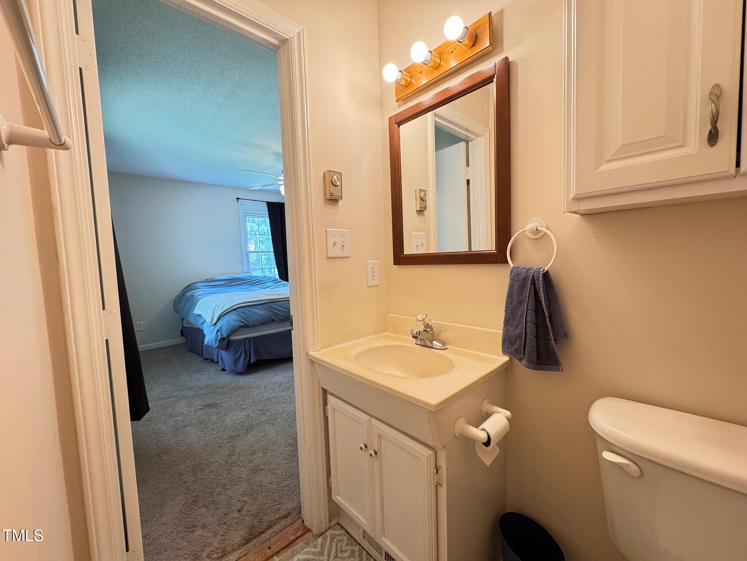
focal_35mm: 14
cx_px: 374
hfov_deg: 102.1
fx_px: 302
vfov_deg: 85.7
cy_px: 280
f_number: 2.2
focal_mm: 2.22
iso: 250
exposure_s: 1/60
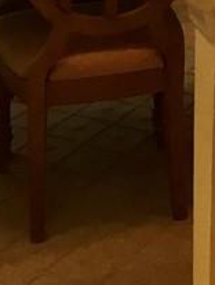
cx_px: 378
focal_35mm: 153
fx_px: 1263
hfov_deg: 9.3
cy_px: -233
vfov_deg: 11.9
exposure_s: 1/30
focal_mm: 3.3
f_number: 2.4
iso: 25
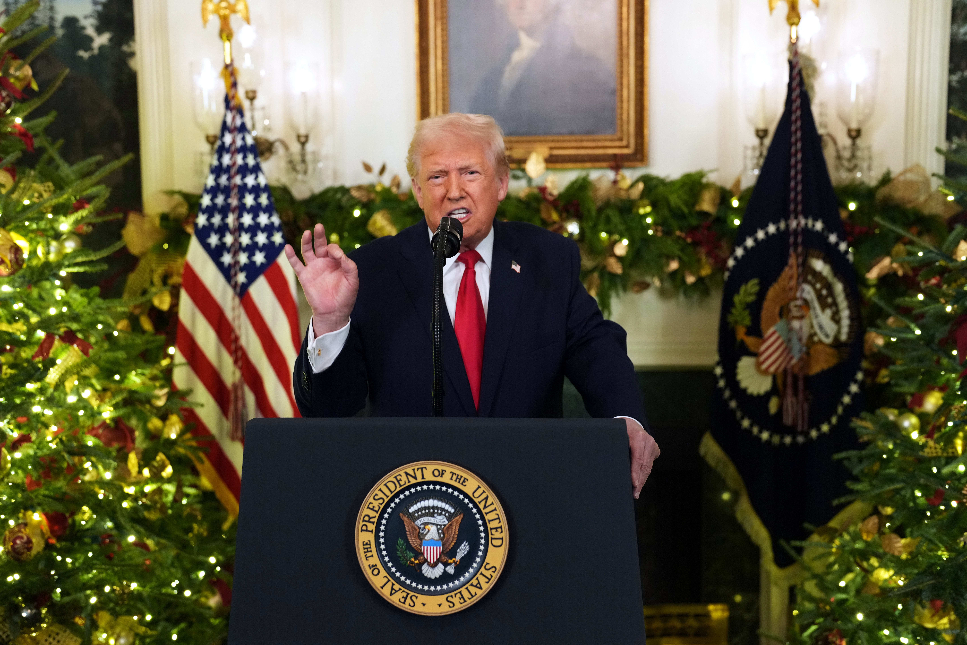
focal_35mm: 50
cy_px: 322
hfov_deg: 39.6
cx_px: 484
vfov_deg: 27.0
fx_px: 1343
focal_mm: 50
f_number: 2.5
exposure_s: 1/250
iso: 4000
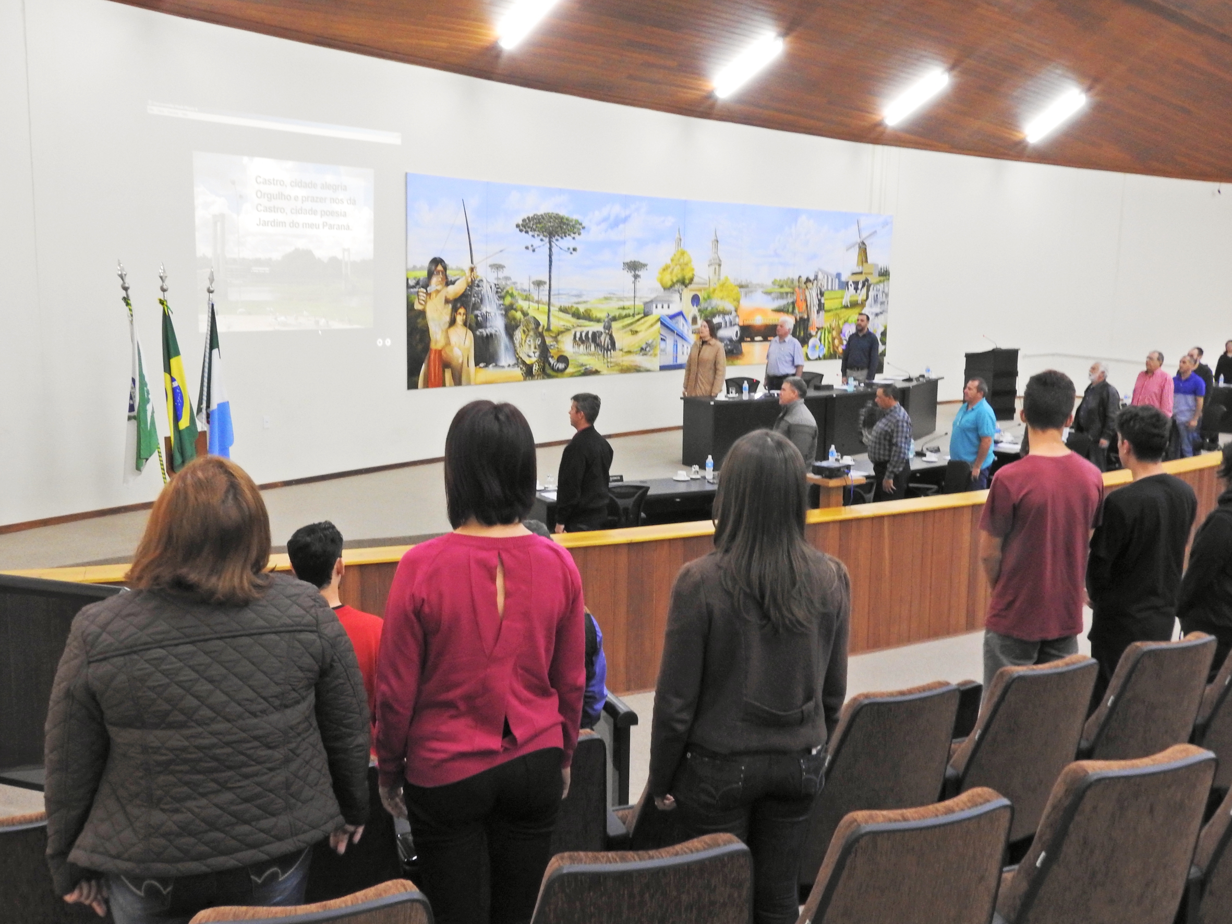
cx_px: 616
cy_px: 462
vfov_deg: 43.0
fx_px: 1175
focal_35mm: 33
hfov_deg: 55.3
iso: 400
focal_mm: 5.9
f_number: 4.5
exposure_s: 1/10
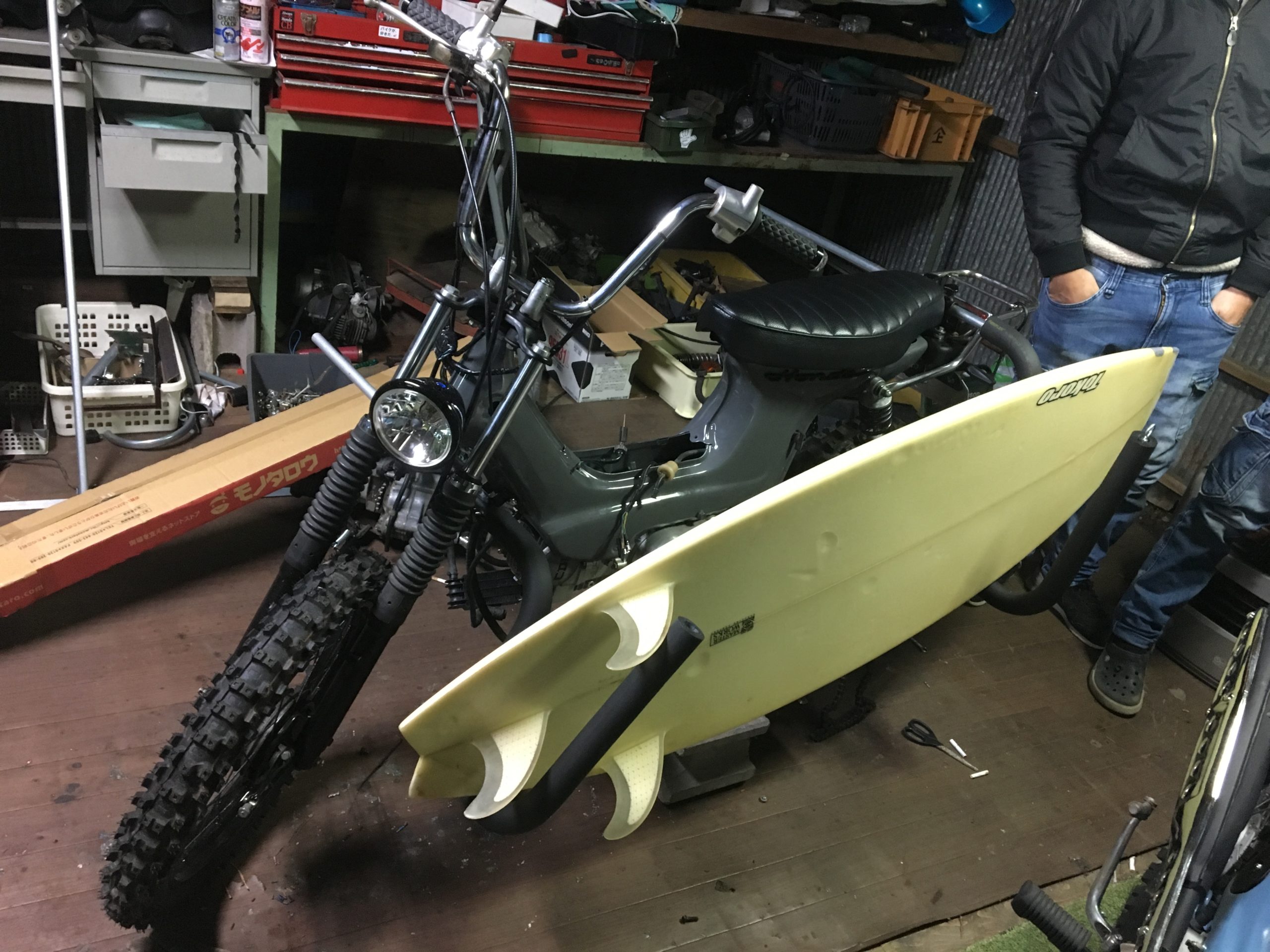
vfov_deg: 48.2
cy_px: 476
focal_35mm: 29
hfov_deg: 61.7
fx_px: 1064
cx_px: 635
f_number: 2.2
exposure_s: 1/15
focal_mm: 4.15
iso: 200
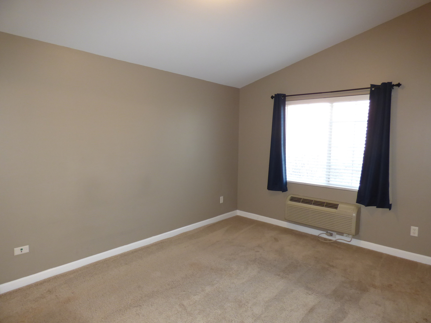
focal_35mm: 20
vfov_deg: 66.0
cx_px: 216
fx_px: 249
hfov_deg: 81.7
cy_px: 162
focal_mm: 3.58
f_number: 2.8
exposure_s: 1/60
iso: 250
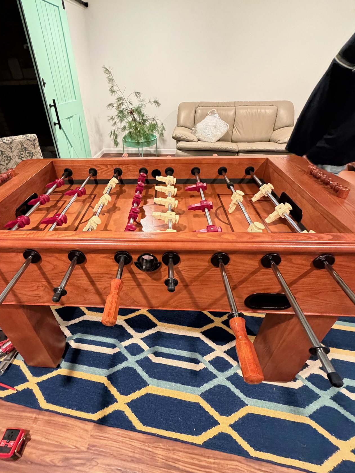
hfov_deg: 74.2
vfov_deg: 91.0
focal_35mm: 17
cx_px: 149
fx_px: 232
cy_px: 229
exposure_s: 1/60
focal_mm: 2.22
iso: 640
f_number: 2.2
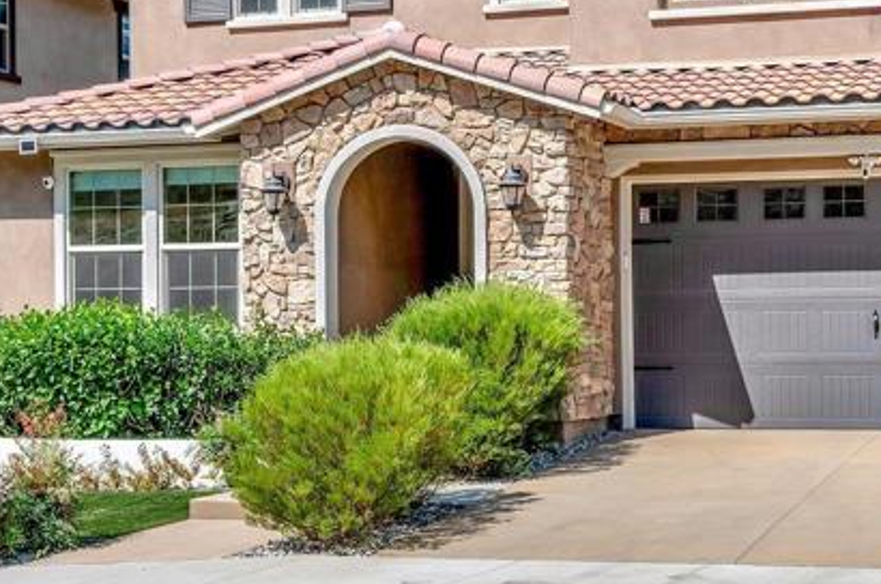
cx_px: 496
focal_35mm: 75
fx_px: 1833
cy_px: 169
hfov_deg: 27.0
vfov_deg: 18.0
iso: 400
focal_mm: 30
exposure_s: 1/640
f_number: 8
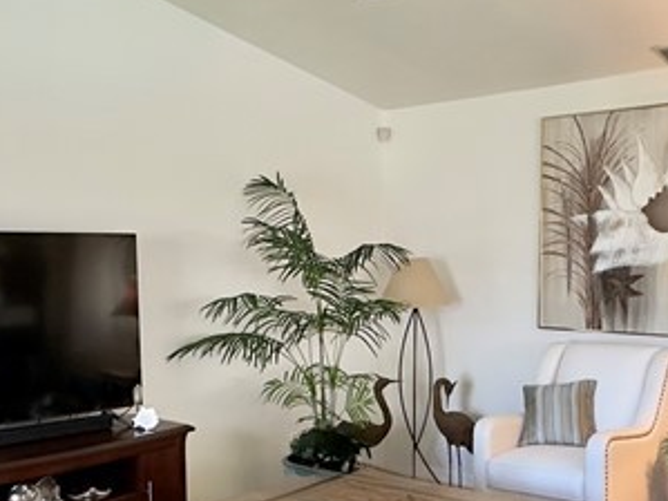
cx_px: 333
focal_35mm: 48
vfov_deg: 30.0
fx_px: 926
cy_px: 333
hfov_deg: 39.7
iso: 400
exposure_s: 1/60
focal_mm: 2.22
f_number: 2.2
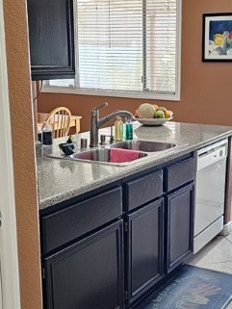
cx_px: 180
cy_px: 155
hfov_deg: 26.2
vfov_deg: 34.9
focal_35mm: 55
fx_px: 491
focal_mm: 6.3
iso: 500
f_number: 1.7
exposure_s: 1/120
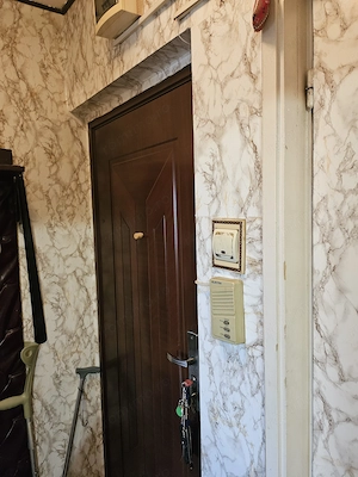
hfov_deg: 56.8
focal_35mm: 24
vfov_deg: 71.6
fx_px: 331
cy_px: 238
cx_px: 179
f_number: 1.8
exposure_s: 1/100
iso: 800
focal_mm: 5
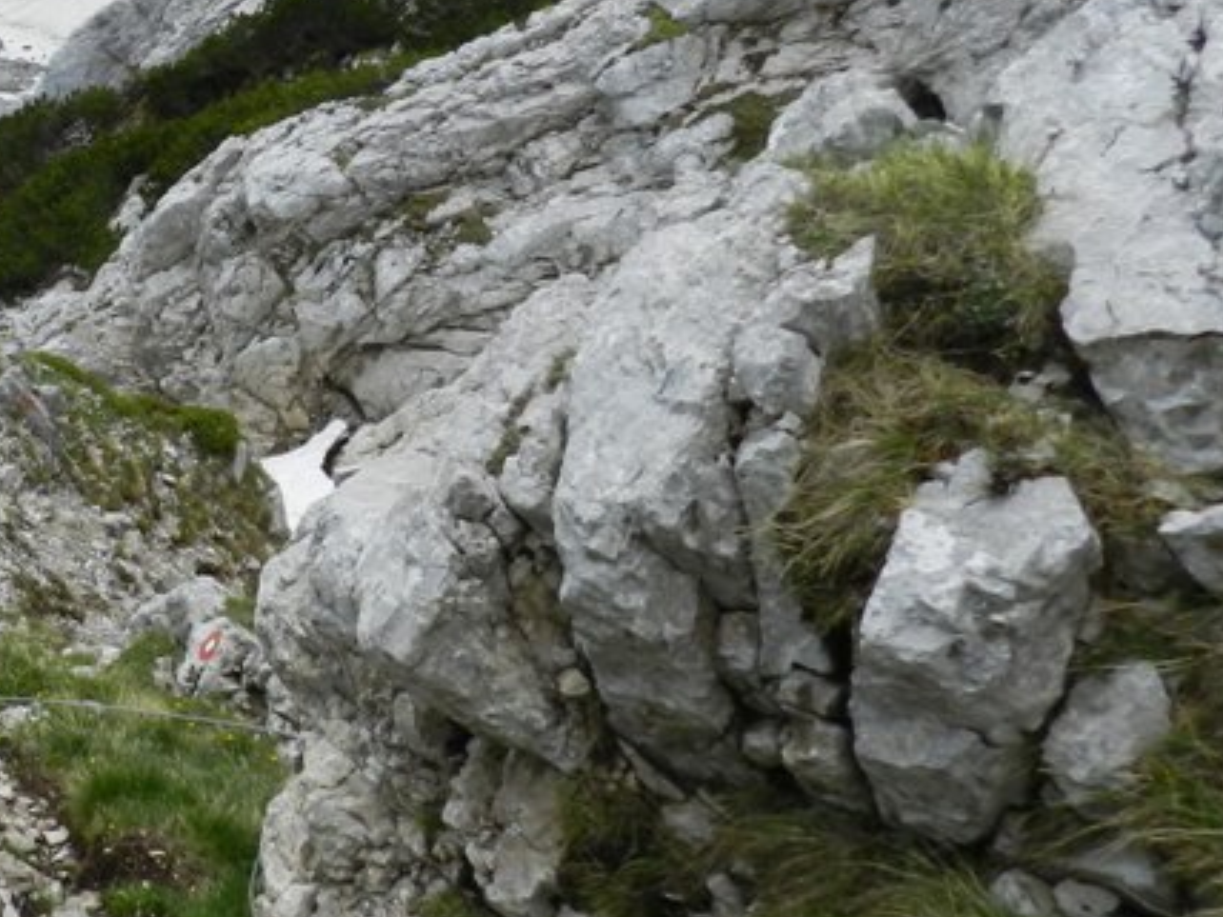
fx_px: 1943
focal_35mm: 55
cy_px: 231
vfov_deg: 26.2
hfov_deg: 30.5
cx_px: -180
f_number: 4
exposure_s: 1/640
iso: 160
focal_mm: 4
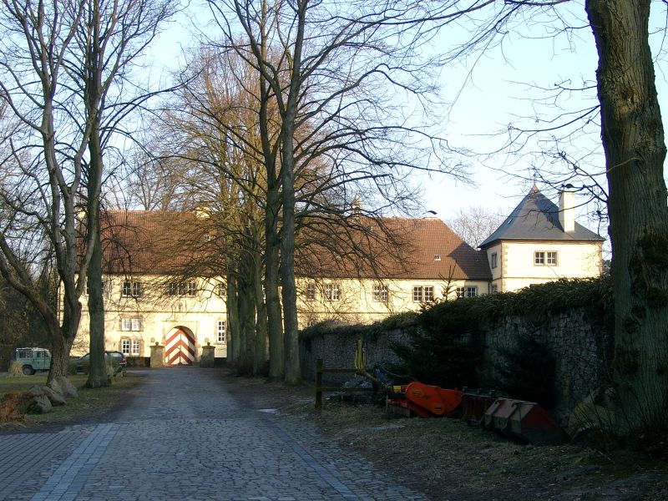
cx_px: 334
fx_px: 1100
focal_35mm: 57
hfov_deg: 33.8
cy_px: 250
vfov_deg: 25.7
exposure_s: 1/140
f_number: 4
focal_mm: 11.76
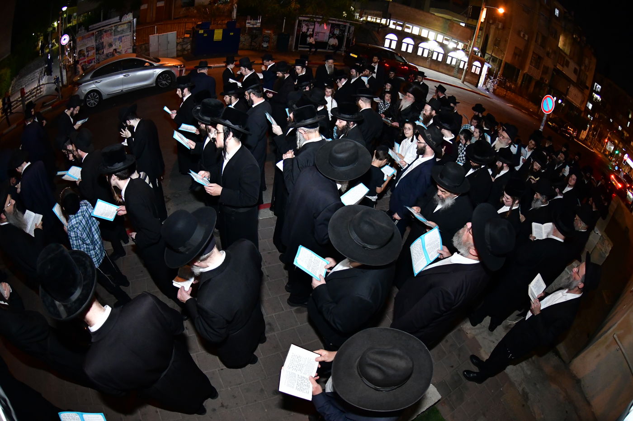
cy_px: 210
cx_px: 316
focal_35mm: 15
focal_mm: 10.5
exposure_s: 1/100
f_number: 5.6
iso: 4000
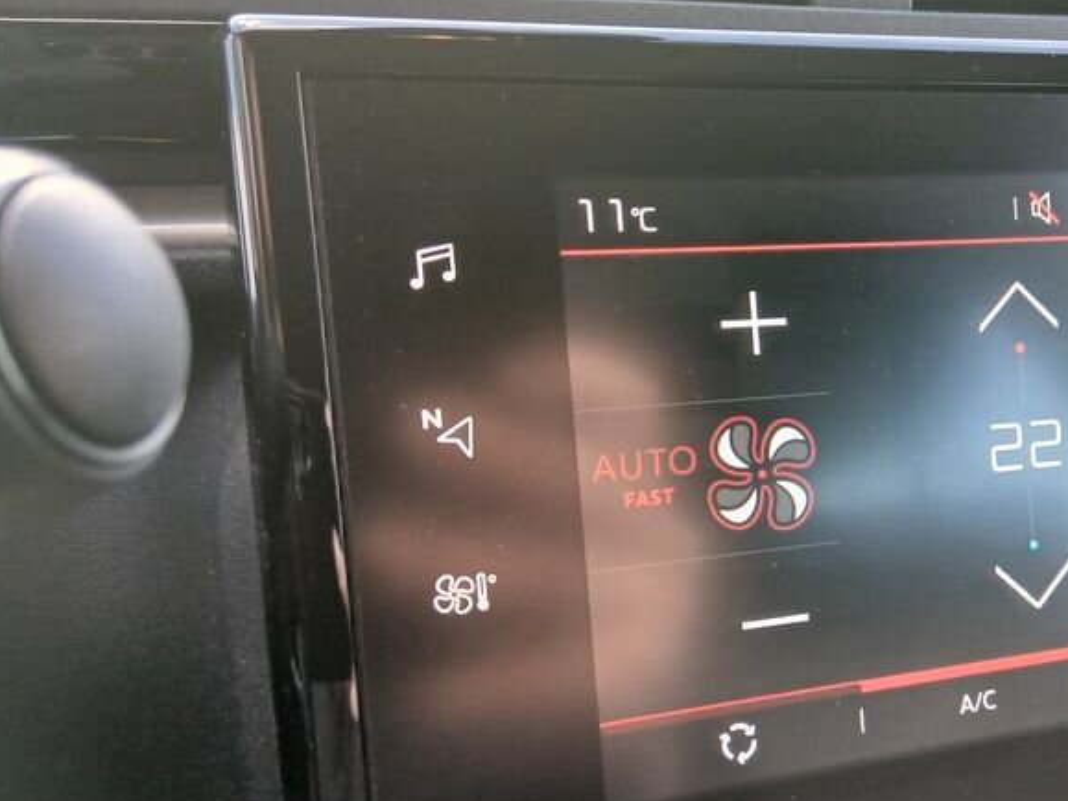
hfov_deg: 39.9
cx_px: 821
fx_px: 1419
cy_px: 471
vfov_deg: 31.4
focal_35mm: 46
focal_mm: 3.98
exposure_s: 1/50
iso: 80
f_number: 1.8
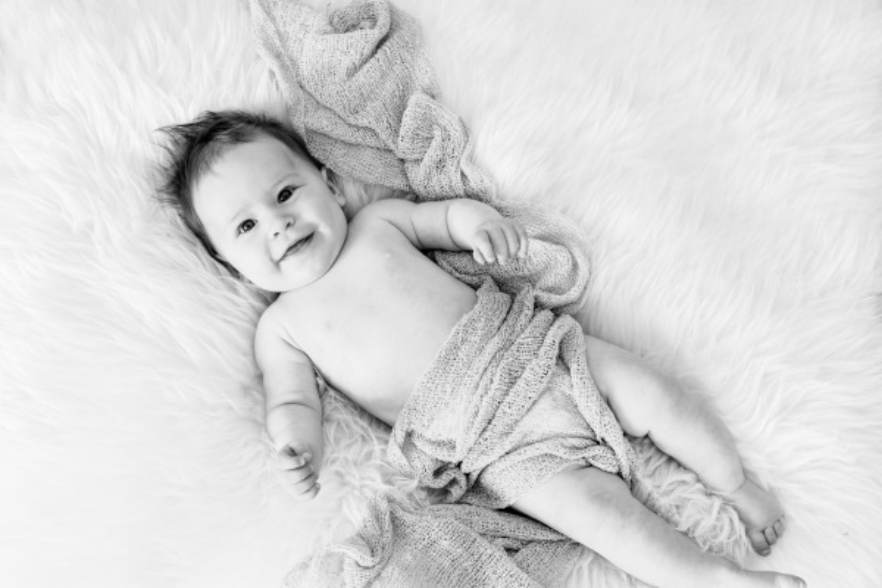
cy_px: 294
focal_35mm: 52
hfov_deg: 38.2
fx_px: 1274
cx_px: 441
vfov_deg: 26.0
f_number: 5.6
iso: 720
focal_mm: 52
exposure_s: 1/125
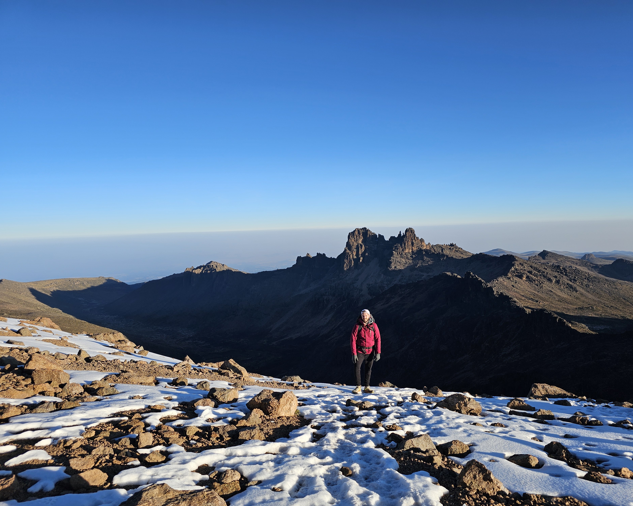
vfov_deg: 58.8
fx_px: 450
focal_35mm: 24
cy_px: 253
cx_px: 332
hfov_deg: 70.2
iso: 10
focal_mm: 6.3
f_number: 1.7
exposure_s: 1/609
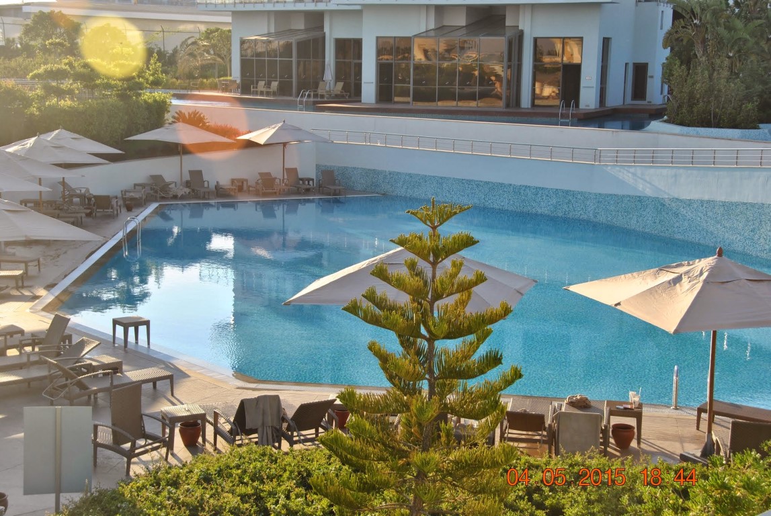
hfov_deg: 35.0
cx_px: 386
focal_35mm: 57
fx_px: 1222
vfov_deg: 23.8
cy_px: 258
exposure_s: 1/160
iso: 100
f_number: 6.3
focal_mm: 38
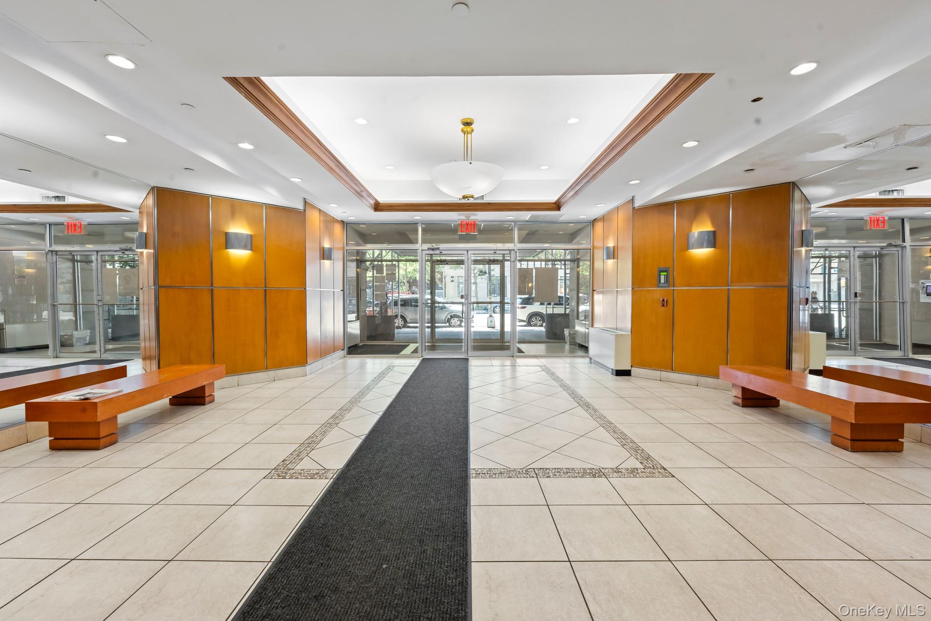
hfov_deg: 104.3
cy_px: 310
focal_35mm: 14
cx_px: 466
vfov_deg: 81.2
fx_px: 362
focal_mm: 14
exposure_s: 1/6
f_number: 10
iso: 400
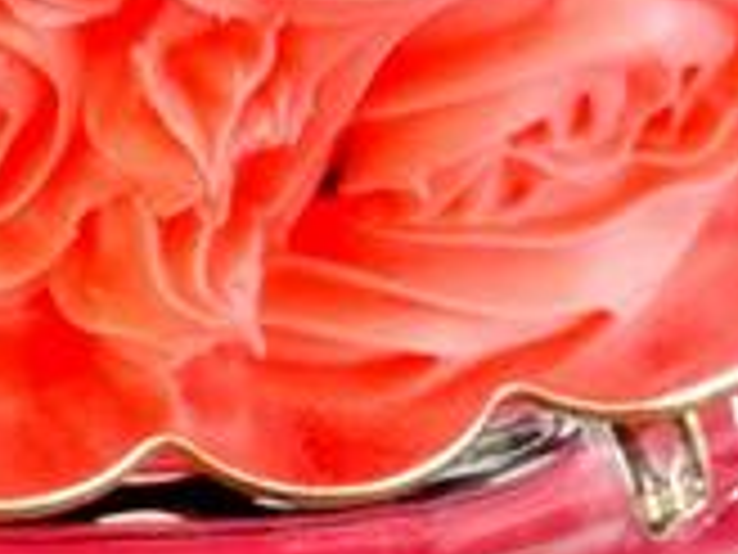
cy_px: -741
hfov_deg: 7.8
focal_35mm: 254
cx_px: 176
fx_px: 5415
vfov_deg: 5.7
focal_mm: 32
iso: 560
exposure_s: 1/60
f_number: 4.8
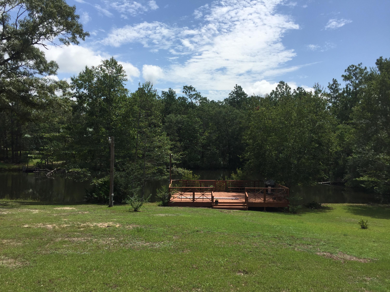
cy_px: 146
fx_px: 327
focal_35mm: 29
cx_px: 195
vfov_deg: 48.2
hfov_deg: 61.7
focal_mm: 4.15
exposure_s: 1/3300
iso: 32
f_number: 2.2
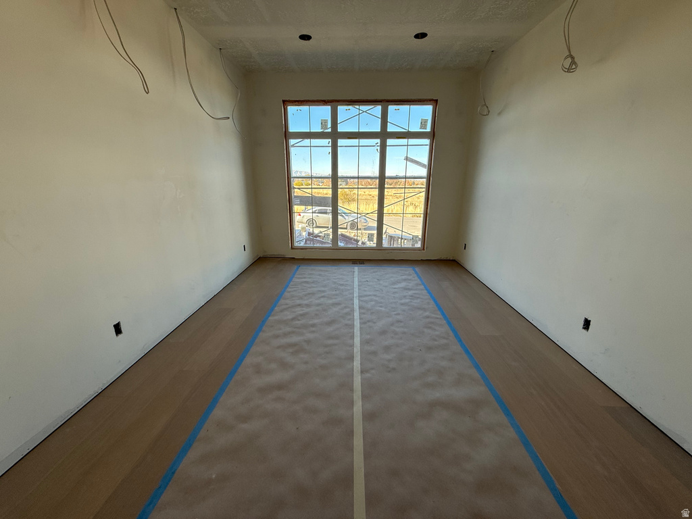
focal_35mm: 14
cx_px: 346
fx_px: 280
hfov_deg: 102.1
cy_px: 260
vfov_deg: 85.7
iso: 64
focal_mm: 2.22
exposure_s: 1/152
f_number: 2.2
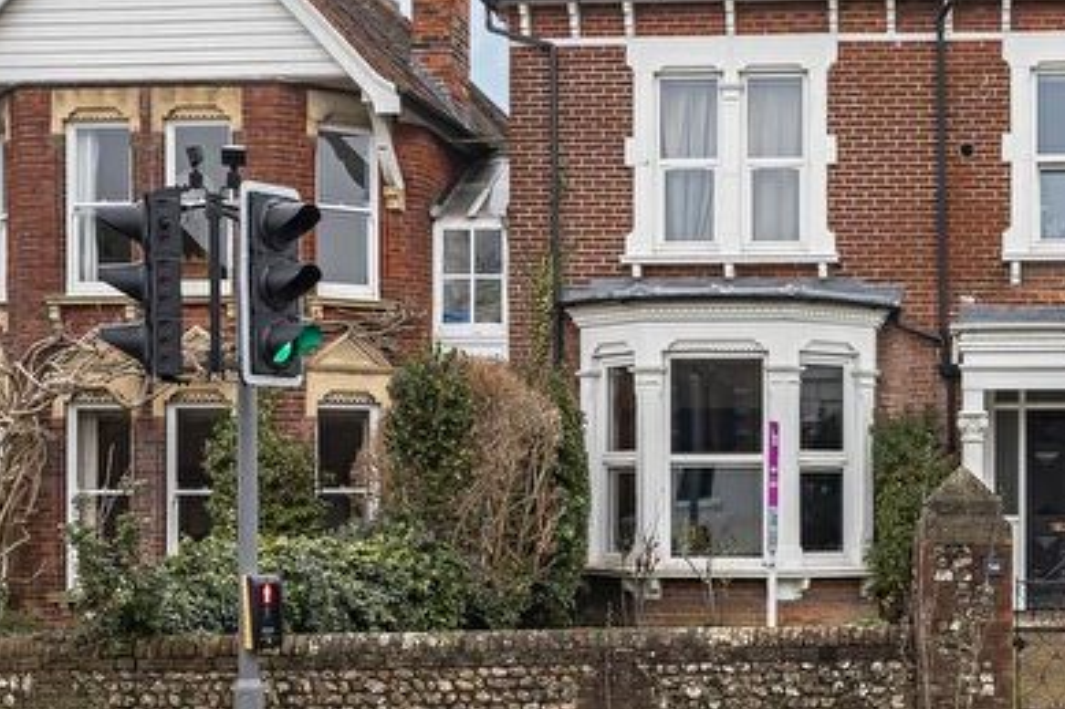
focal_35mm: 63
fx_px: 1863
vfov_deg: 21.5
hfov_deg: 31.1
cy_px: 302
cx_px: 860
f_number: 8
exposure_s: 1/80
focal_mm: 35
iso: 640
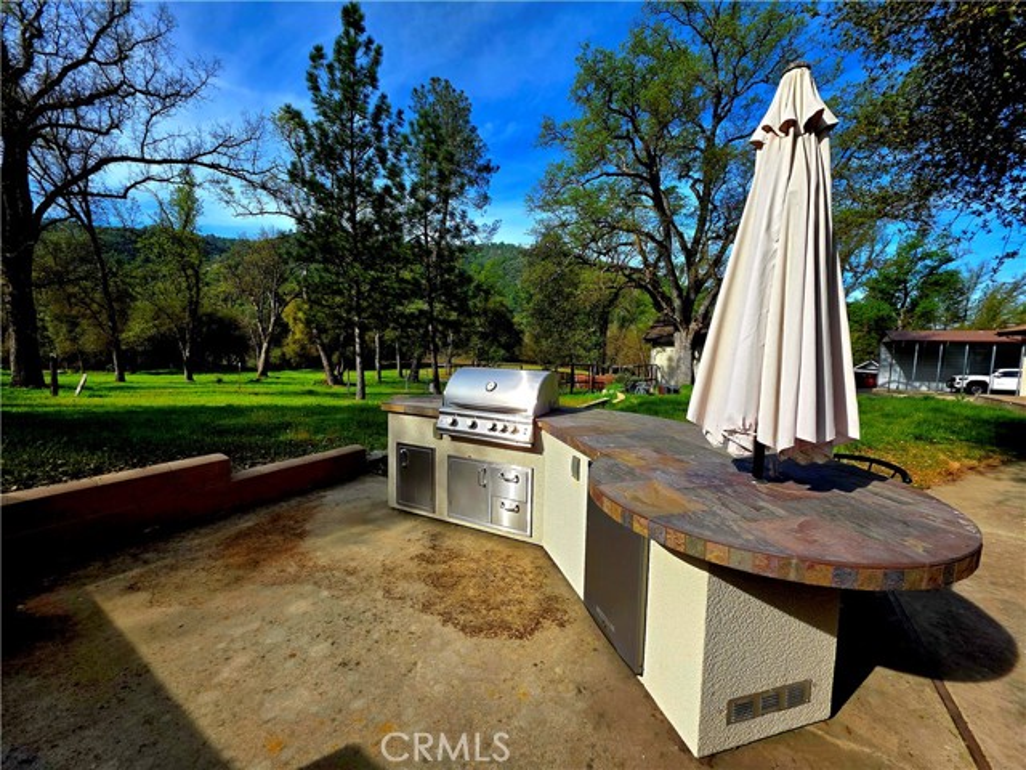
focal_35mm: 13
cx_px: 513
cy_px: 385
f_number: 1.9
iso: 40
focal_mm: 2.2
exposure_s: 1/2000
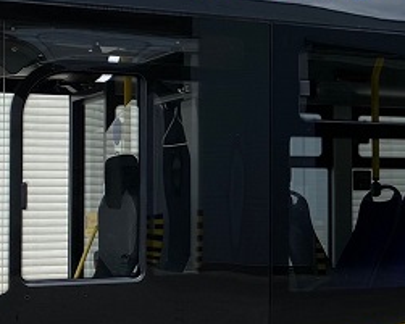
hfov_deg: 17.7
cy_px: 169
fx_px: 1211
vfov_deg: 15.3
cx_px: 532
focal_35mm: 101
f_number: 1.8
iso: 32
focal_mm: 4.25
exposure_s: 1/1585
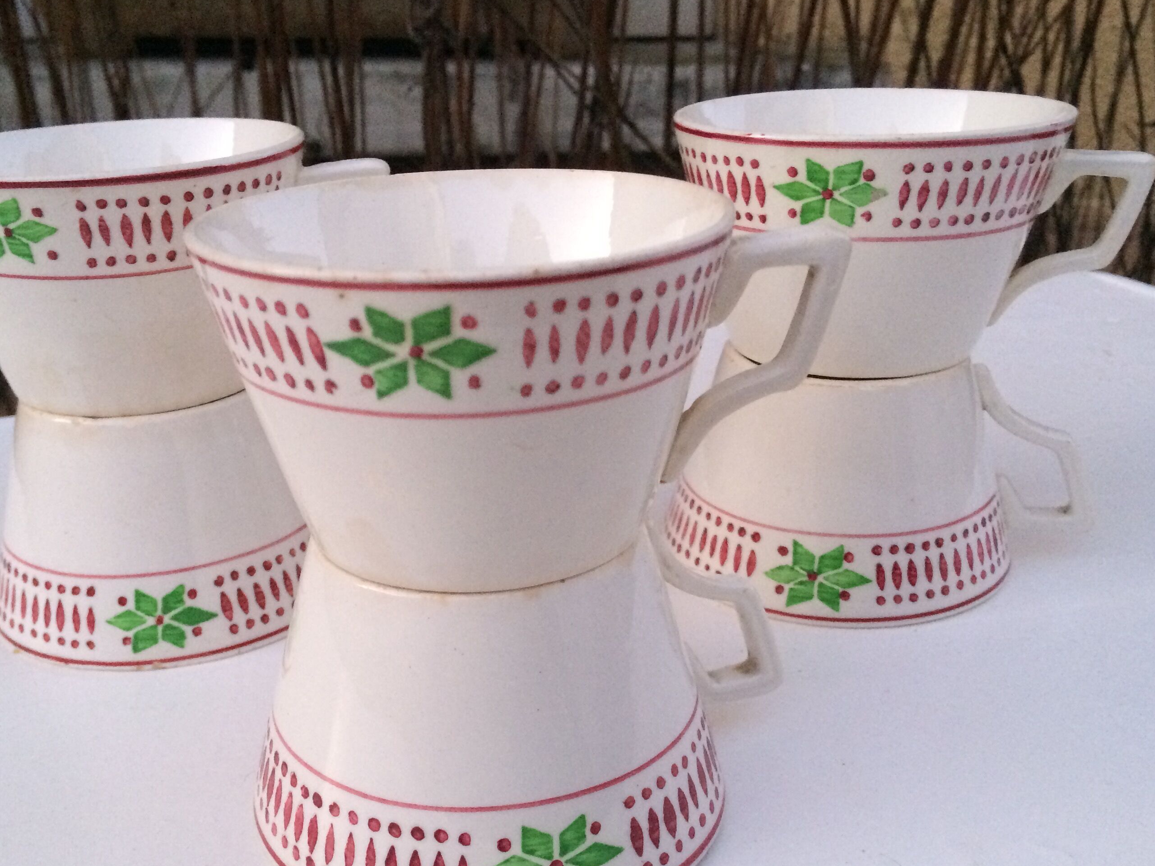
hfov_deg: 50.1
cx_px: 541
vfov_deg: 38.6
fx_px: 1235
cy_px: 505
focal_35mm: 37
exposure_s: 1/33
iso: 320
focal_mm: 4.15
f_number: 2.2
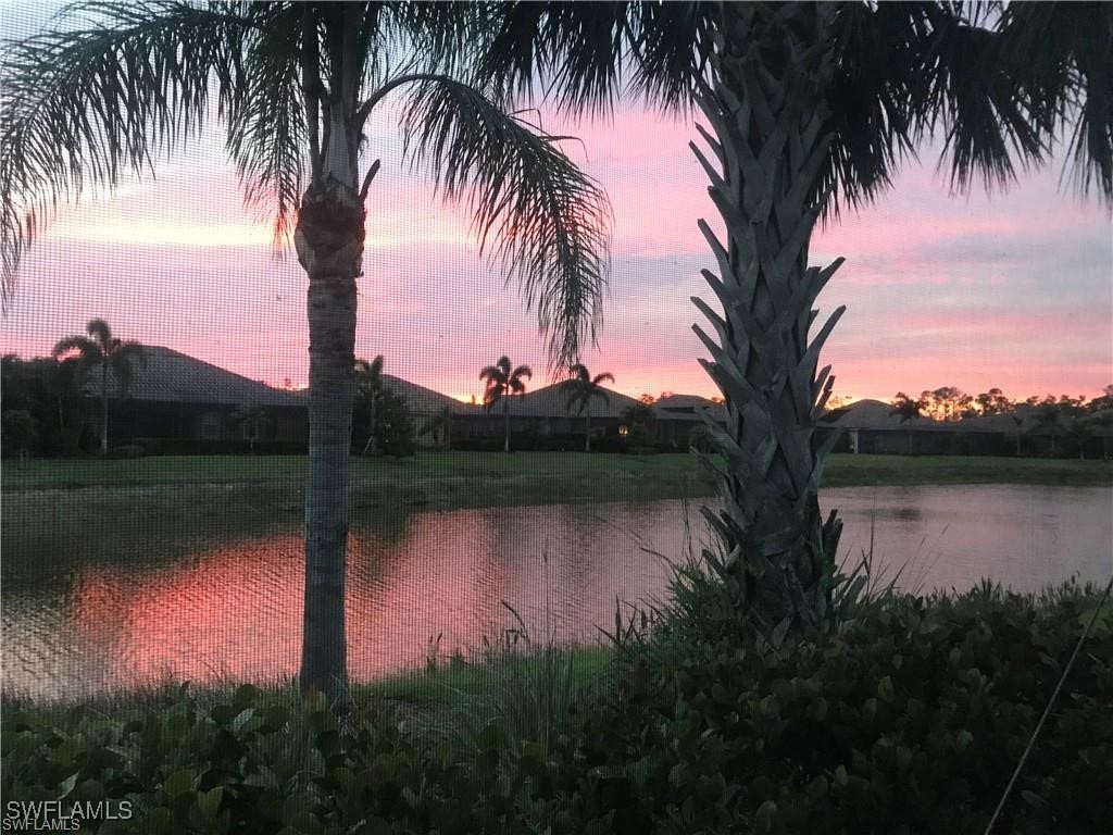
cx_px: 556
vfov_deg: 49.7
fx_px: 900
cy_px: 418
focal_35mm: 28
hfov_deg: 63.4
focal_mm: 3.99
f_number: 1.8
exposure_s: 1/15
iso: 100
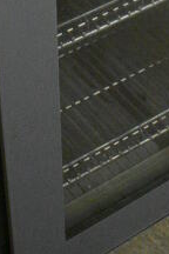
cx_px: 101
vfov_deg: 16.1
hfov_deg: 12.0
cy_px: -149
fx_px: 803
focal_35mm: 114
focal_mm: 18
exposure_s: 1/125
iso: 5000
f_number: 3.5
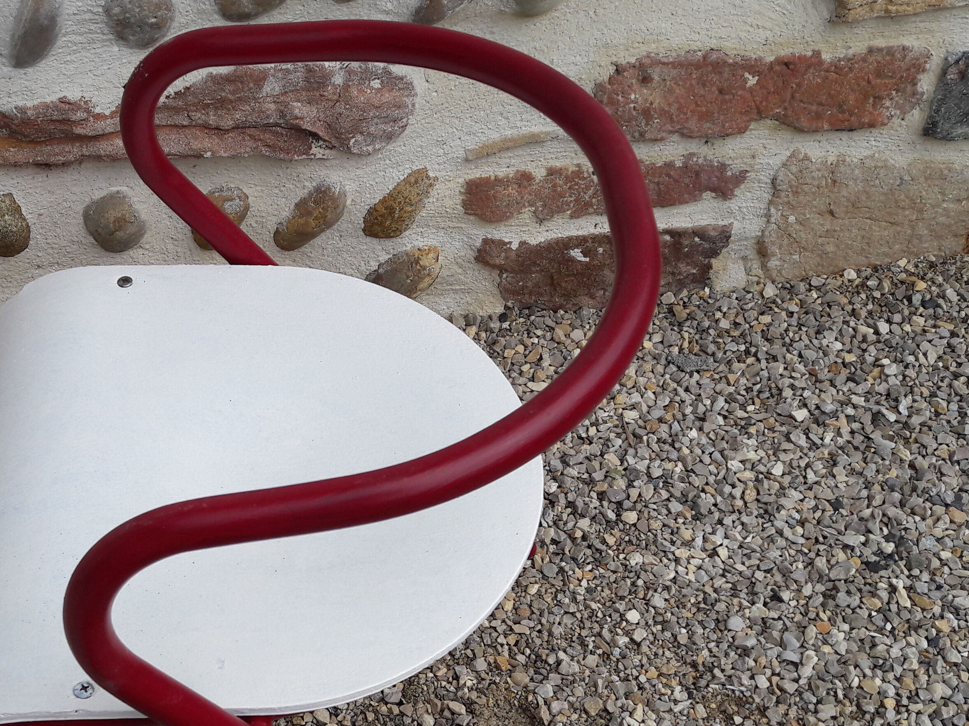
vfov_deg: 29.2
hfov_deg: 38.2
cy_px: 554
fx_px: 1372
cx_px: 276
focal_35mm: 49
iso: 40
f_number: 1.9
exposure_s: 1/1499
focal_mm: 3.7
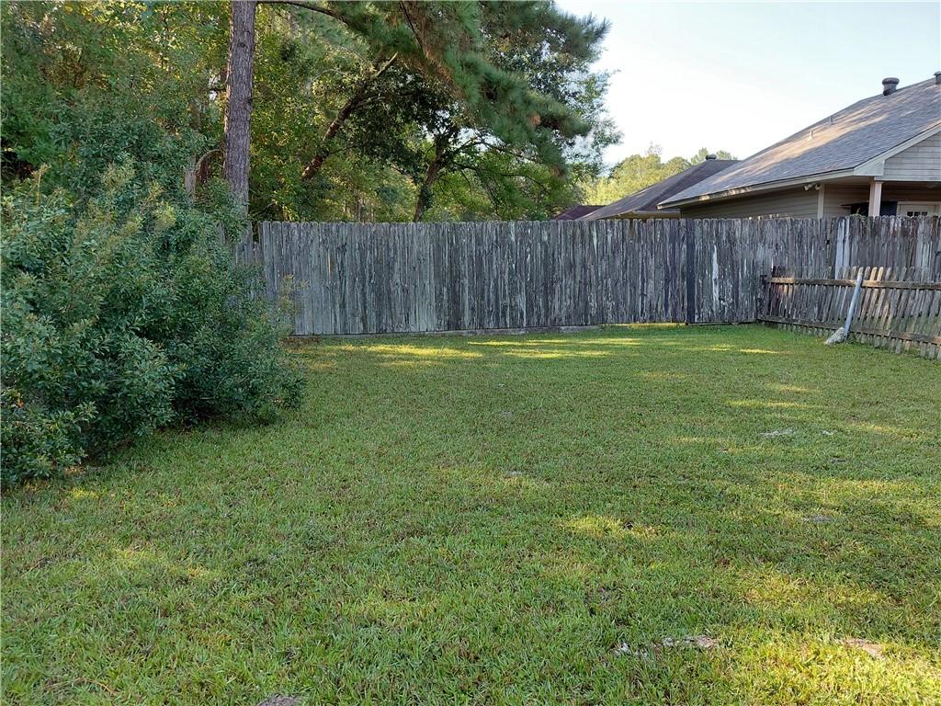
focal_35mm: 25
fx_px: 680
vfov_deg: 54.9
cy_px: 353
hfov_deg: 69.4
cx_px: 470
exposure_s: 1/176
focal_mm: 4.69
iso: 50
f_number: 1.8
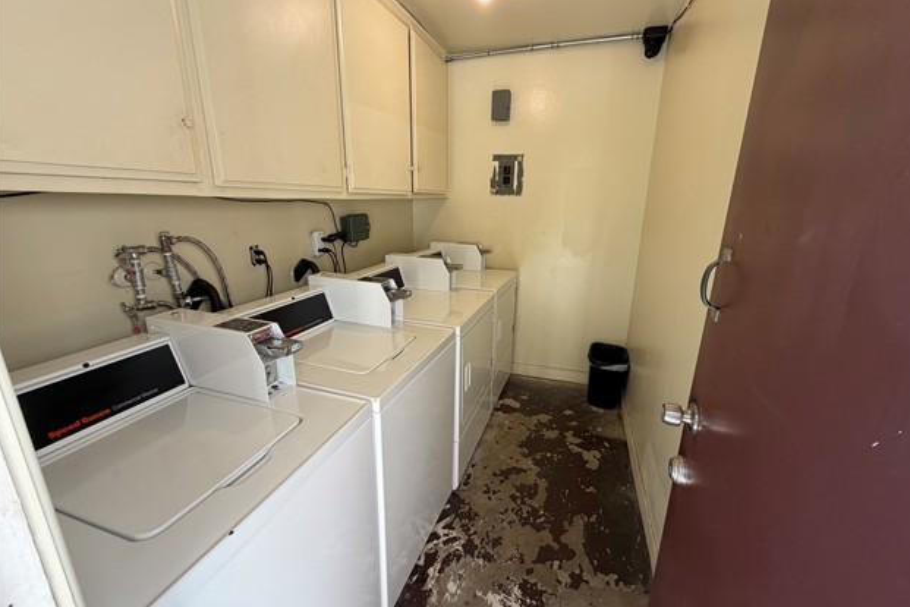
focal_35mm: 15
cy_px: 302
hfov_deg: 100.4
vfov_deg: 77.3
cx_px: 463
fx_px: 379
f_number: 2.2
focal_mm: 2.22
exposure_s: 1/120
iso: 100
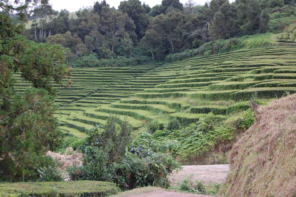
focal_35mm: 73
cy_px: 97
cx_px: 146
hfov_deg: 27.7
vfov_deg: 18.7
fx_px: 600
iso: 220
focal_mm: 48
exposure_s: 1/125
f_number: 5.6
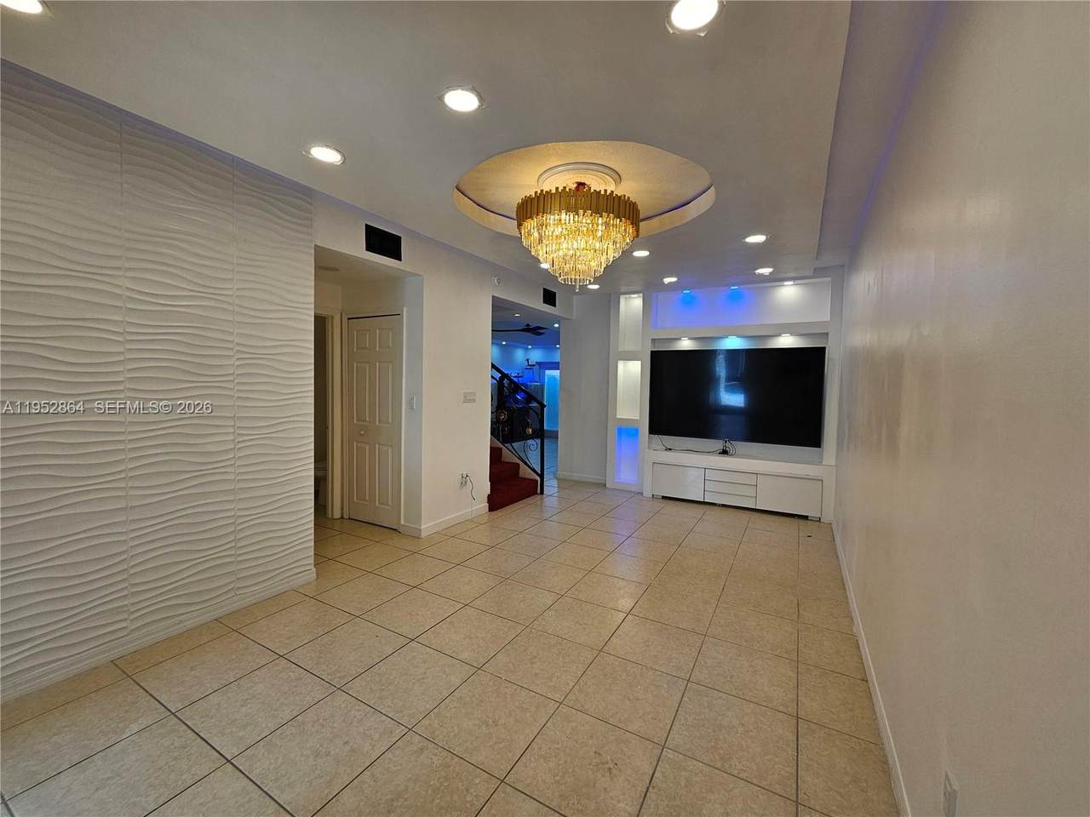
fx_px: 409
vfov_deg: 89.9
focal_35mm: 13
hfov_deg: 106.2
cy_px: 408
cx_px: 545
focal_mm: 2.2
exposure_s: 1/151
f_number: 2.2
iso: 50
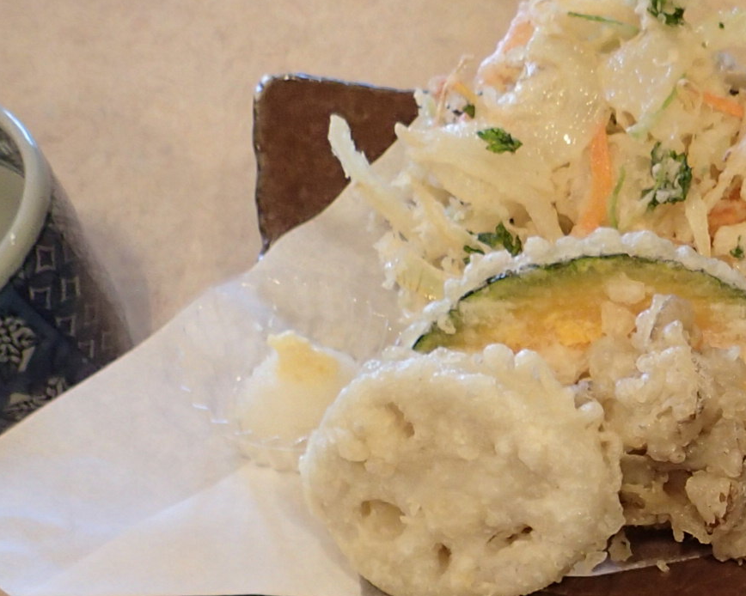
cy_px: 663
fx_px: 1589
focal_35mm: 72
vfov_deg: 20.2
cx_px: 1028
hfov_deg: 22.8
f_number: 2
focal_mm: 4.5
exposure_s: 1/40
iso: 200
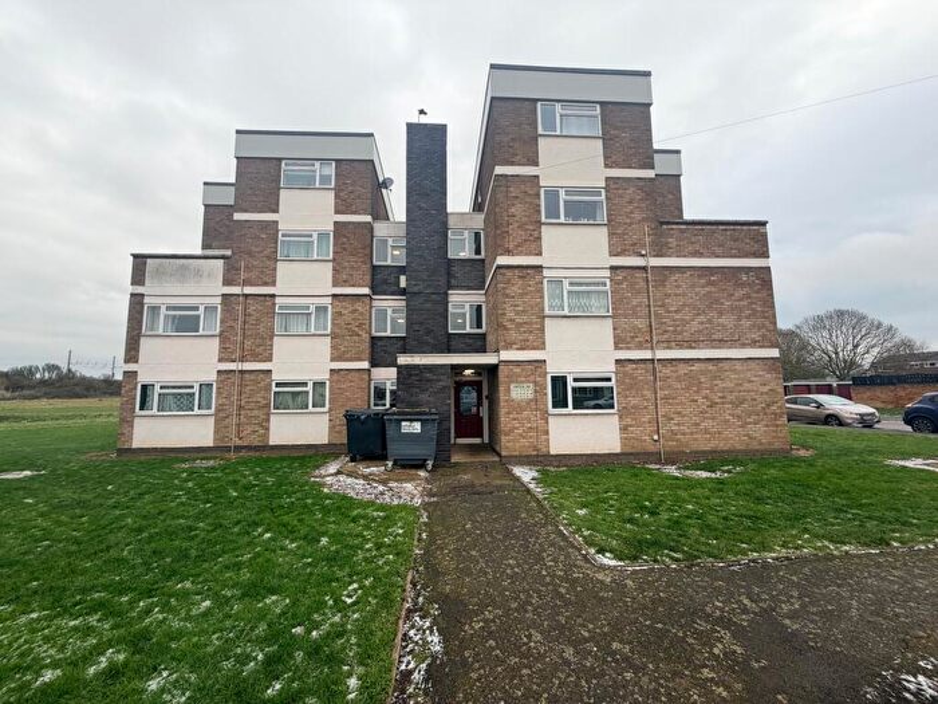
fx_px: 379
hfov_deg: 102.1
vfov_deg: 85.7
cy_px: 352
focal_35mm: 14
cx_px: 469
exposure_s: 1/461
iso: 64
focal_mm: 2.22
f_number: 2.2
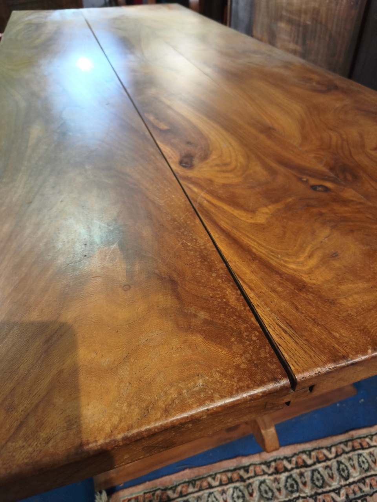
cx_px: 188
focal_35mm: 23
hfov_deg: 58.9
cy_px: 251
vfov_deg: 73.9
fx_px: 334
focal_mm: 5.35
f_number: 1.7
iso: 800
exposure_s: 1/33.3
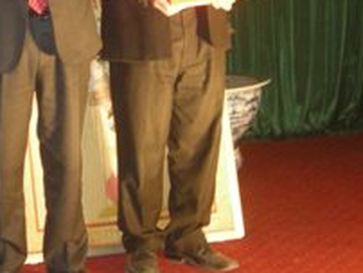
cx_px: 9
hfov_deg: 16.9
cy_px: -52
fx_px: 1197
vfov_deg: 12.7
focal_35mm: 114
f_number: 2.7
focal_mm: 7.5
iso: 299
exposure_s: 1/30.4
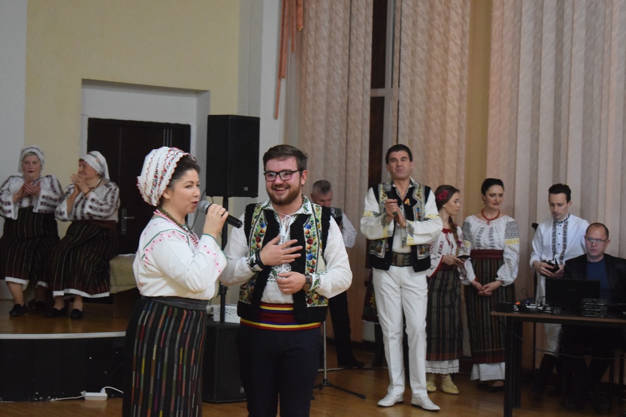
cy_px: 209
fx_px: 1452
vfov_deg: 16.3
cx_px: 311
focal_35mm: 84
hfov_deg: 24.3
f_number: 5.6
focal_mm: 55
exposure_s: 1/60
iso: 6400
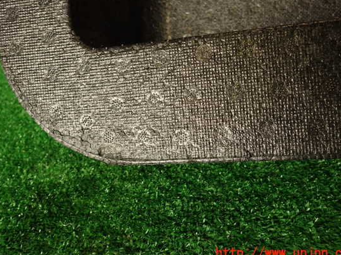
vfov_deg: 49.7
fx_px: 276
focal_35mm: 28
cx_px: 169
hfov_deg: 63.4
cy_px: 119
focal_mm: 4.5
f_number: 2
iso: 100
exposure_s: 1/100
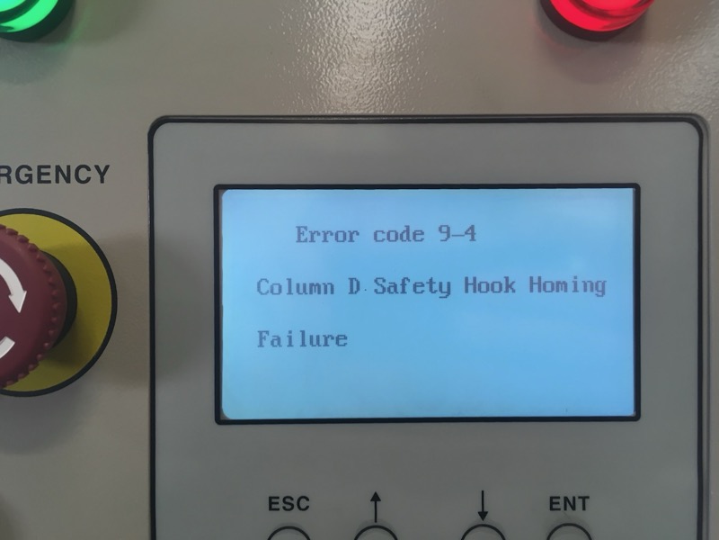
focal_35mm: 29
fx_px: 602
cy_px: 270
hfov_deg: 61.7
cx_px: 360
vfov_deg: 48.2
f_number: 2.2
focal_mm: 4.15
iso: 25
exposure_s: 1/33
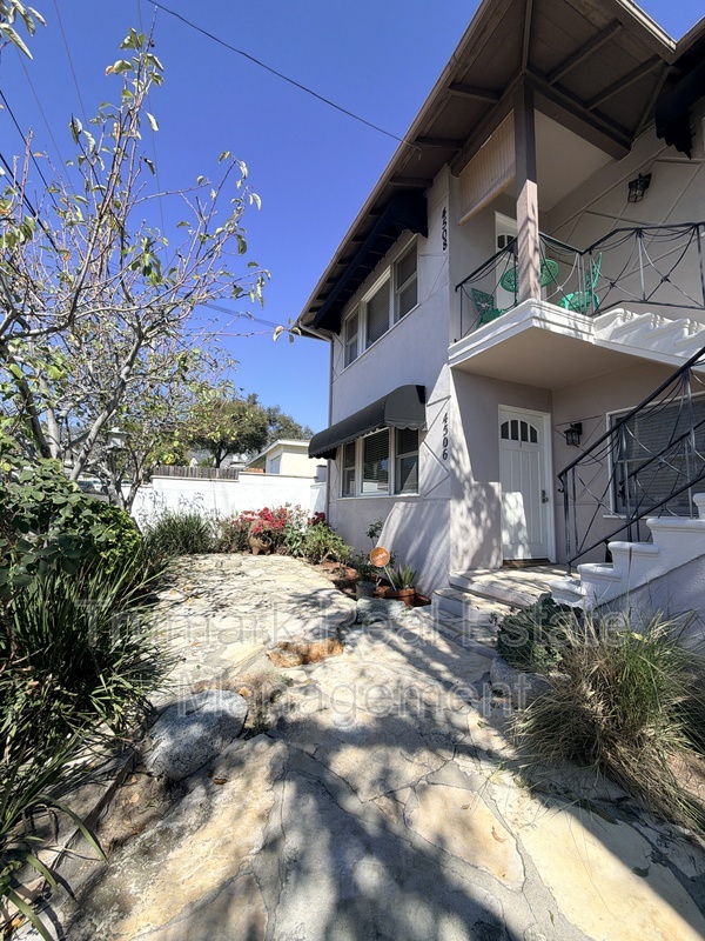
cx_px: 352
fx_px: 380
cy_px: 470
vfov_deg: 102.1
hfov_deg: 85.7
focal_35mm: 14
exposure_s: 1/770
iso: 25
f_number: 2.2
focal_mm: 2.22
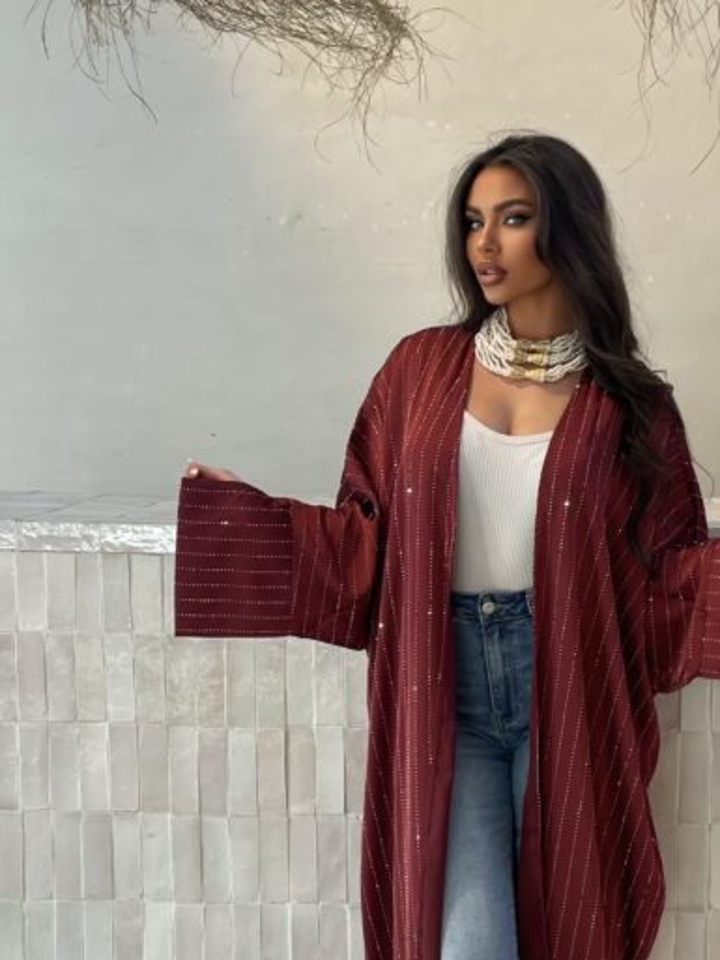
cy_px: 704
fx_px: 1081
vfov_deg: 46.4
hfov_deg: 36.2
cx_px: 512
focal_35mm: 39
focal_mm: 5.1
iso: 40
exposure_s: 1/121
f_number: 1.6
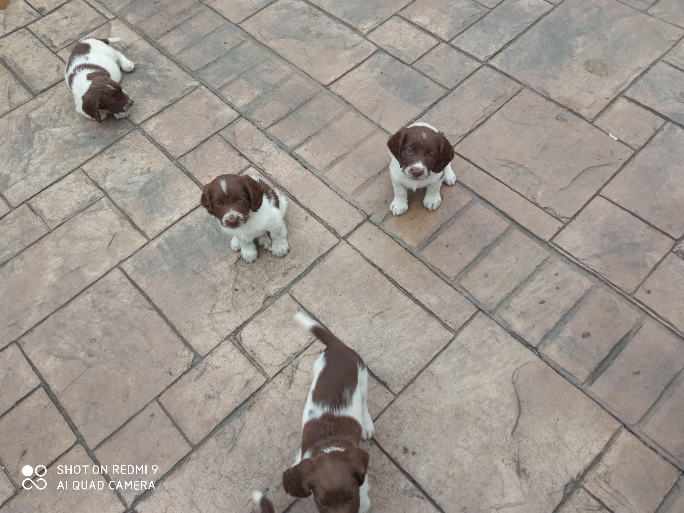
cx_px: 342
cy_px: 256
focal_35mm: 27
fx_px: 534
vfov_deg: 51.4
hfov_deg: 65.3
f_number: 2.2
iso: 112
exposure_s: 1/243
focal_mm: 3.79
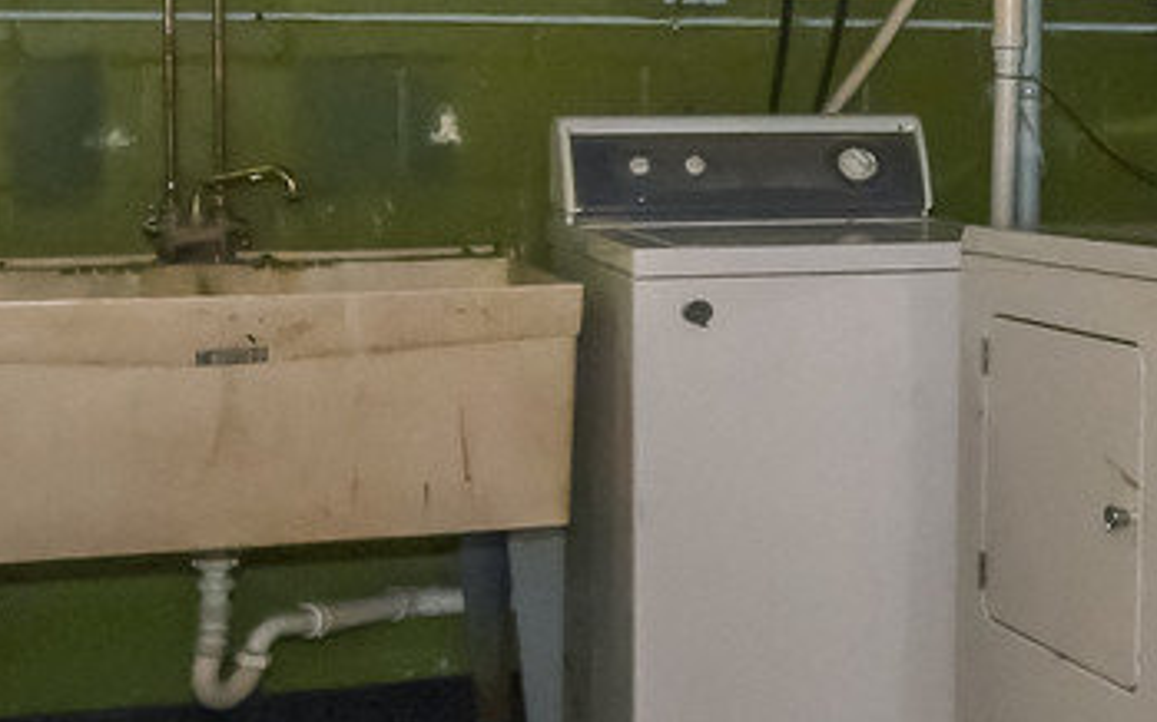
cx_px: 928
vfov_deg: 18.0
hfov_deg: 28.4
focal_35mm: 71
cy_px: 26
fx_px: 2238
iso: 400
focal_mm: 10
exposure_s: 1/320
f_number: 8
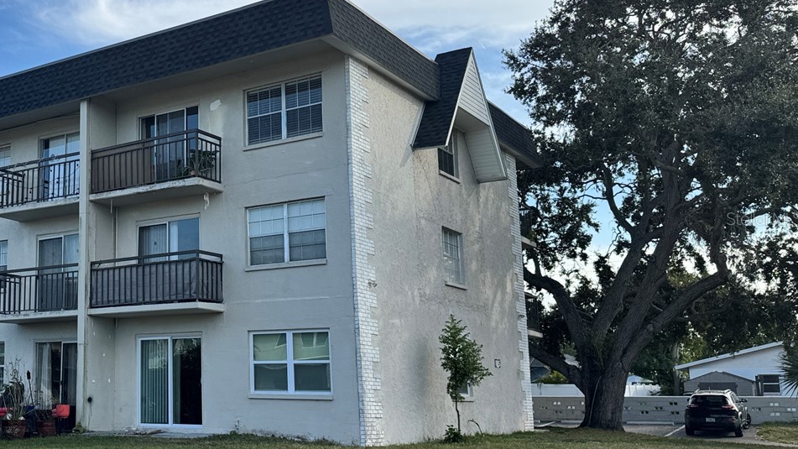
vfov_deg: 27.1
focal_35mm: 44
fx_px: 931
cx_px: 134
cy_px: 218
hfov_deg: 43.7
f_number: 1.78
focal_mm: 6.76
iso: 80
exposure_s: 1/3597
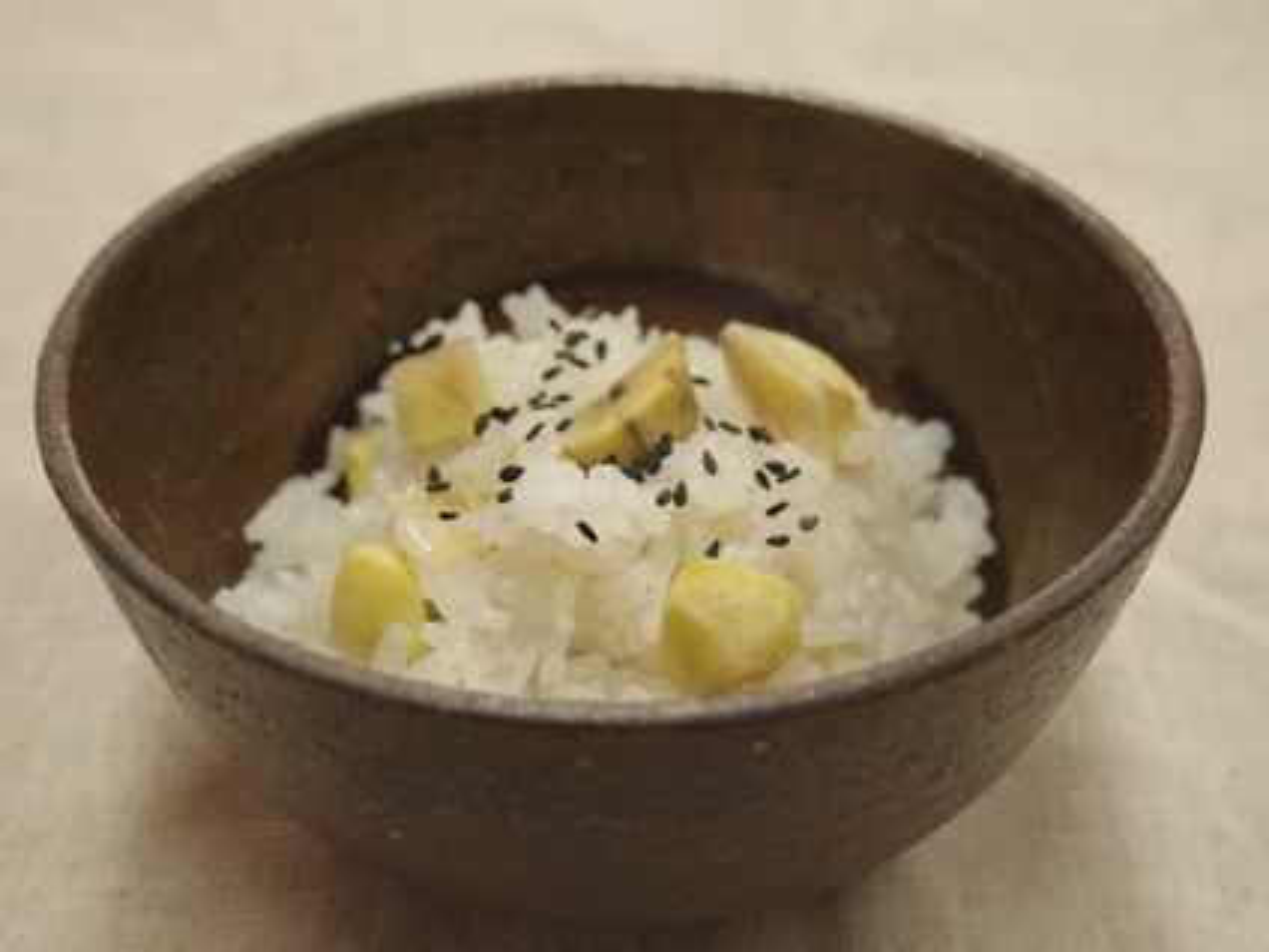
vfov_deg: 30.9
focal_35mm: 47
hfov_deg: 40.4
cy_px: 476
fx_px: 1723
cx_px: 634
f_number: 1.9
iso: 320
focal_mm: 8.5
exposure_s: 1/60
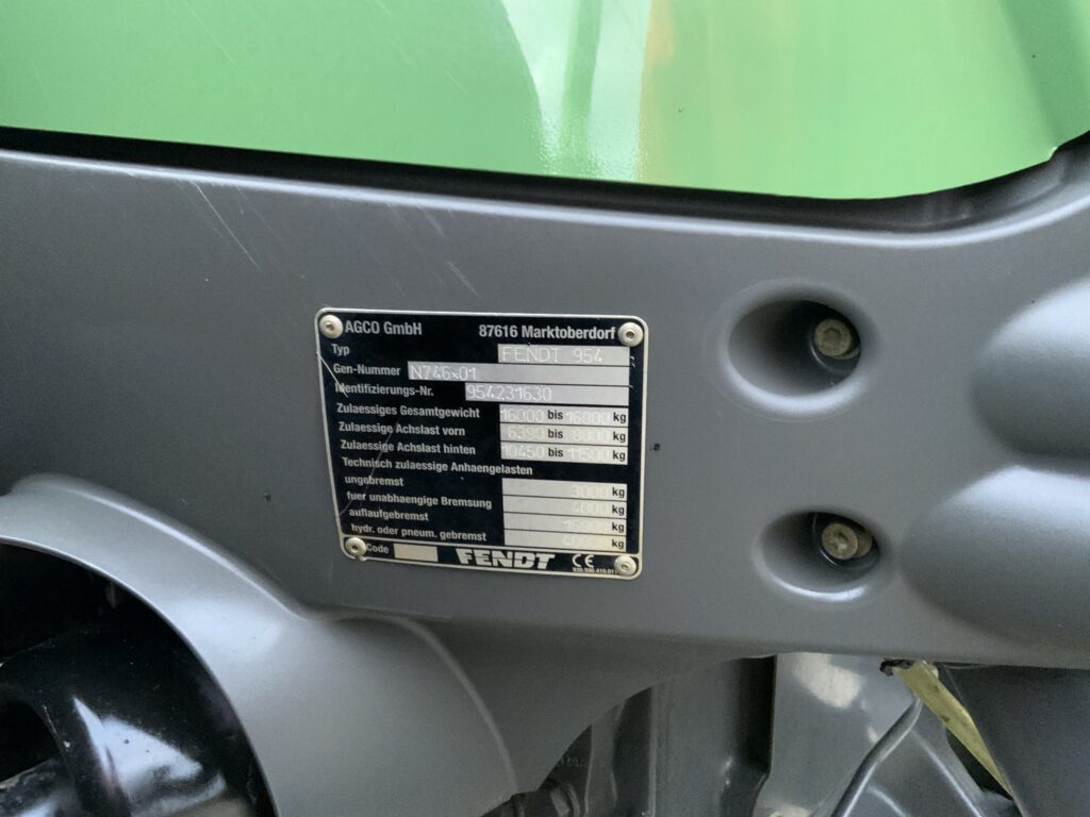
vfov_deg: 48.2
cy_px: 408
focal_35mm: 29
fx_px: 913
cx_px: 545
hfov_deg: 61.7
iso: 400
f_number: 1.8
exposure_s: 1/30
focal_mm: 3
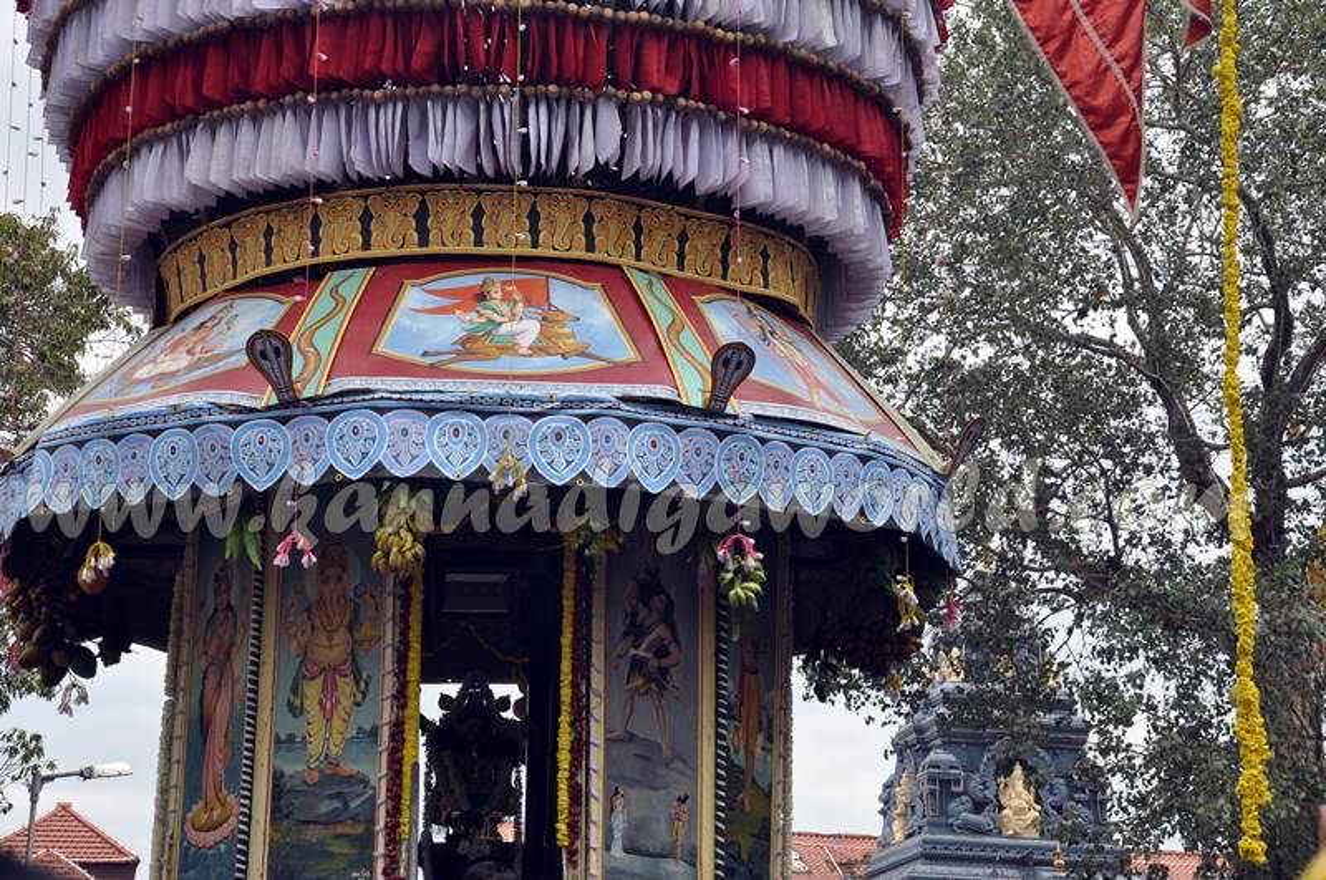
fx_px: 2759
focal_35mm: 75
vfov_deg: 18.1
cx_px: 663
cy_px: 440
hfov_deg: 27.0
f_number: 9
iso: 400
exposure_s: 1/320
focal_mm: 50
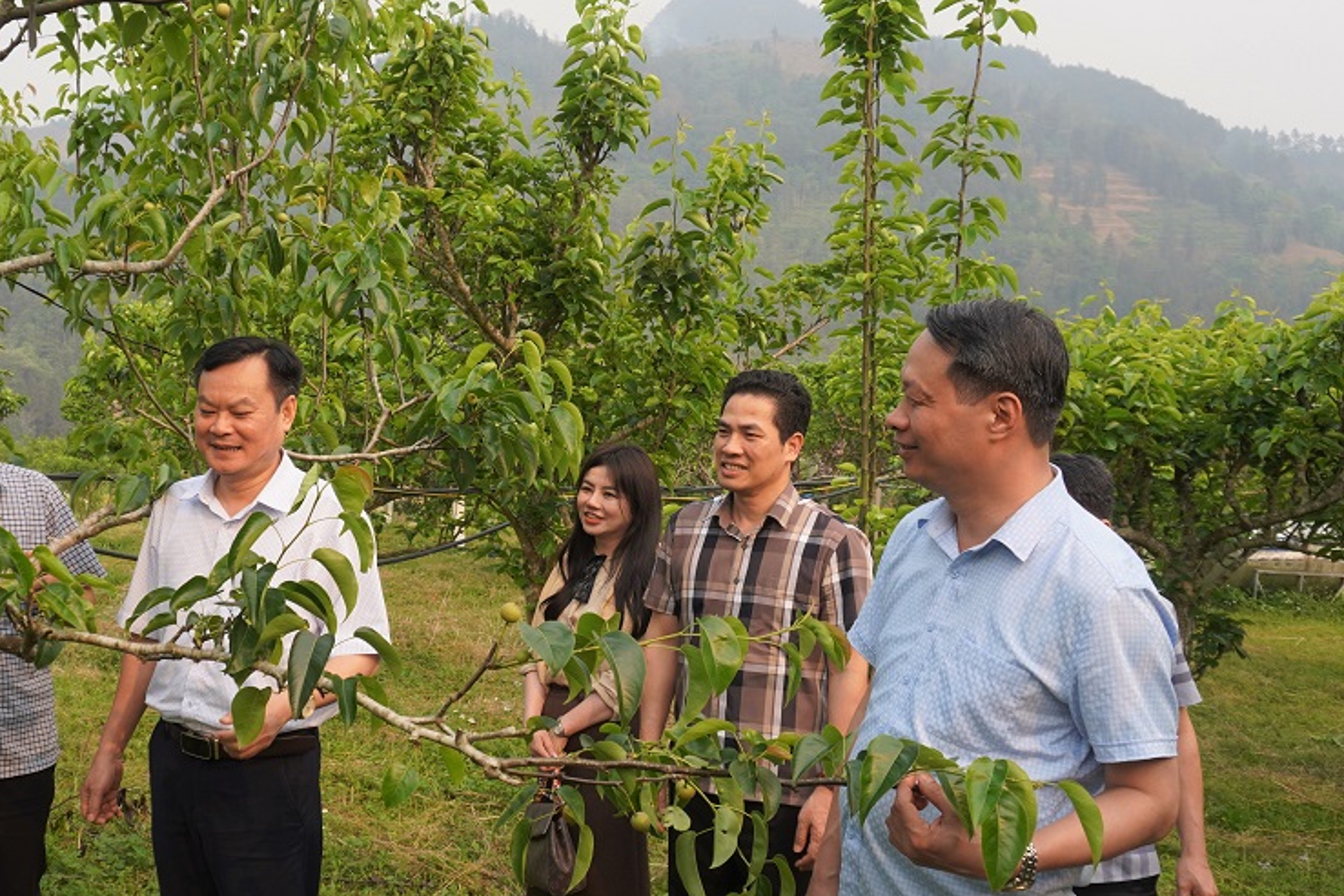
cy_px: 479
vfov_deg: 34.2
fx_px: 1456
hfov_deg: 48.5
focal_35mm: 39
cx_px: 417
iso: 100
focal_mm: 16
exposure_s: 1/250
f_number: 4
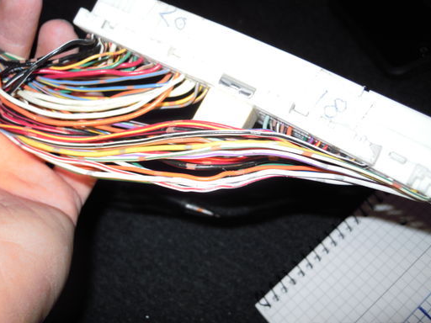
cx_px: 181
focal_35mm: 35
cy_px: 135
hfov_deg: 52.4
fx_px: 436
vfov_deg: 40.6
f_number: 2.7
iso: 100
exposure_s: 1/25
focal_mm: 5
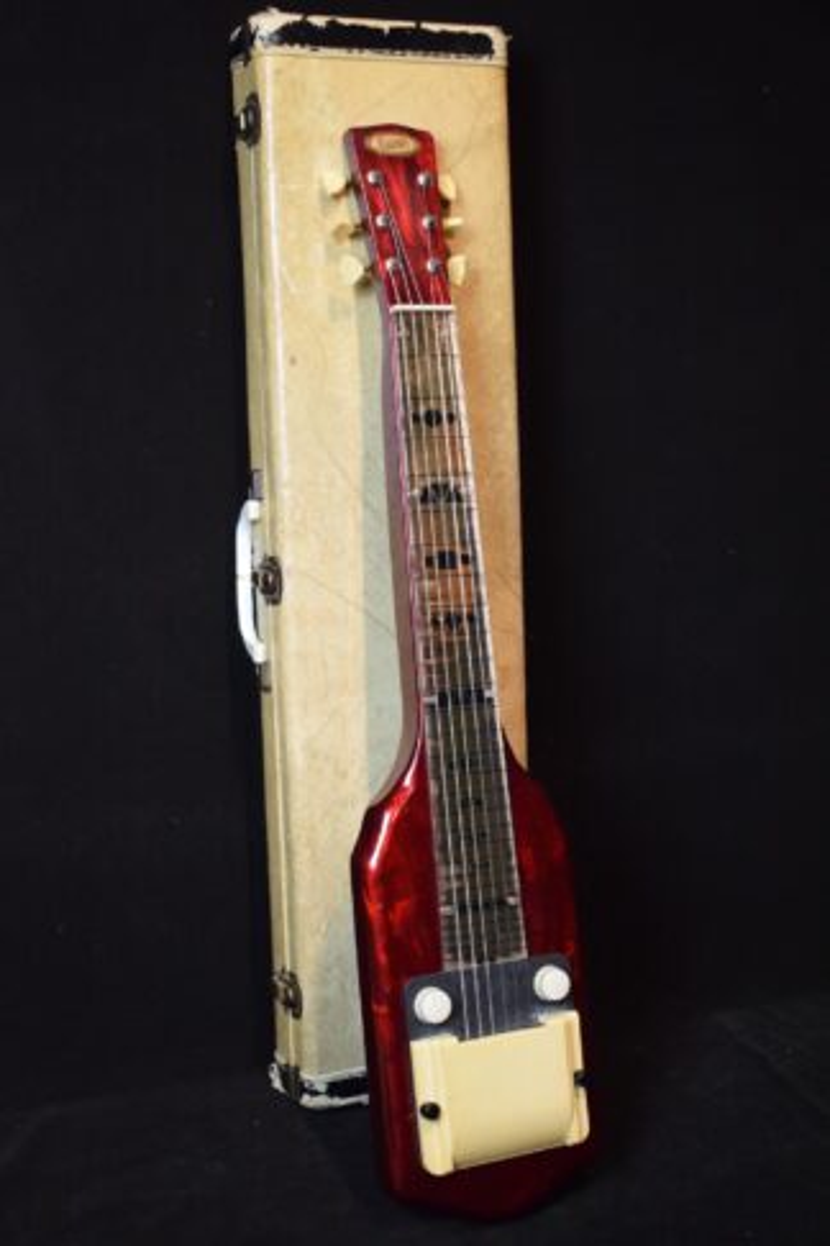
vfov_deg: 41.1
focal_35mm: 48
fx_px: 1660
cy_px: 623
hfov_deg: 28.1
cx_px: 415
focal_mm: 32
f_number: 4.5
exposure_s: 1/60
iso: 2800
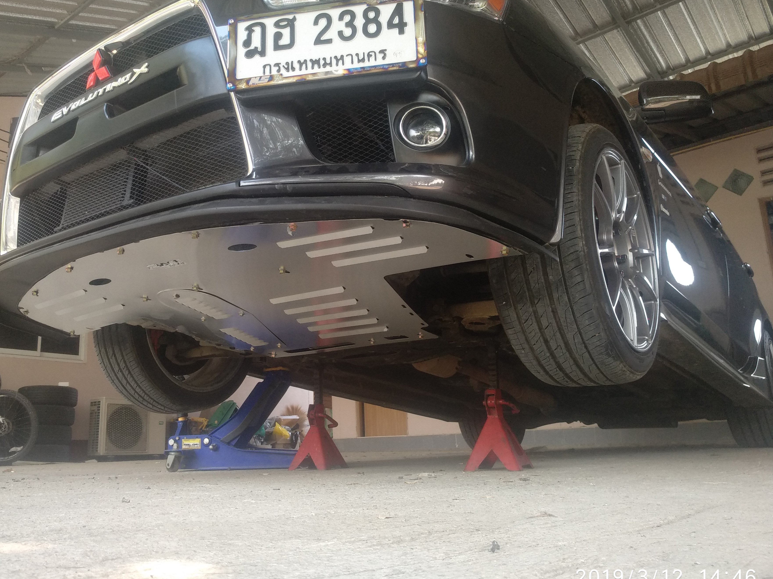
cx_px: 344
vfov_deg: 54.9
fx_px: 558
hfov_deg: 69.2
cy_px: 284
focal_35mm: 25
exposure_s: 1/100
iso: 200
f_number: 2.2
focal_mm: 3.81
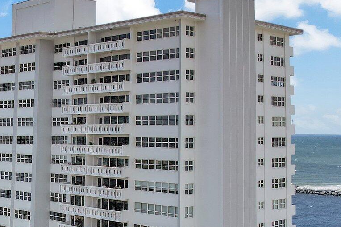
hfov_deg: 32.4
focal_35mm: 59
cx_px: 39
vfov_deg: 21.6
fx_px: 559
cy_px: 259
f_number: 2.8
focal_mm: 8.38
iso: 120
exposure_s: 1/4000
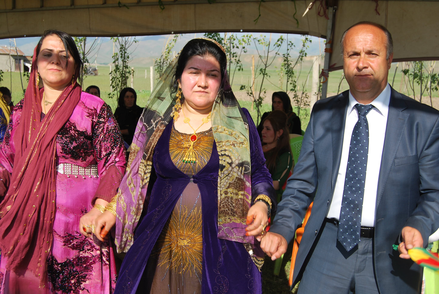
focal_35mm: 48
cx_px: 220
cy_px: 147
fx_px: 587
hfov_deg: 41.0
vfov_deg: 28.2
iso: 100
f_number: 8
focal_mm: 32
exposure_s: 1/250
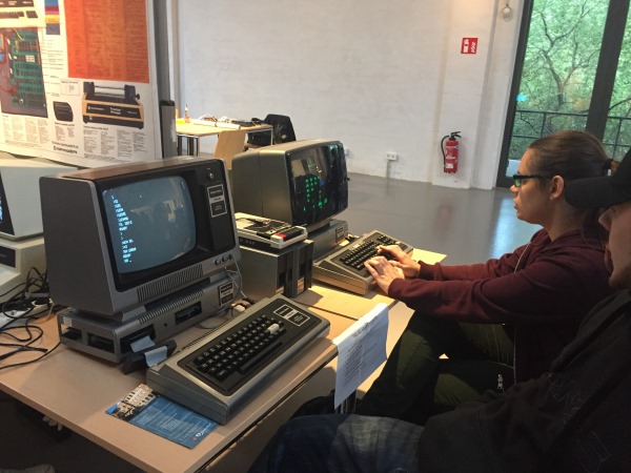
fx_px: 529
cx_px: 316
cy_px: 236
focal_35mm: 29
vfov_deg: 48.2
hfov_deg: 61.7
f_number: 2.2
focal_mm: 4.15
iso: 250
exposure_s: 1/33
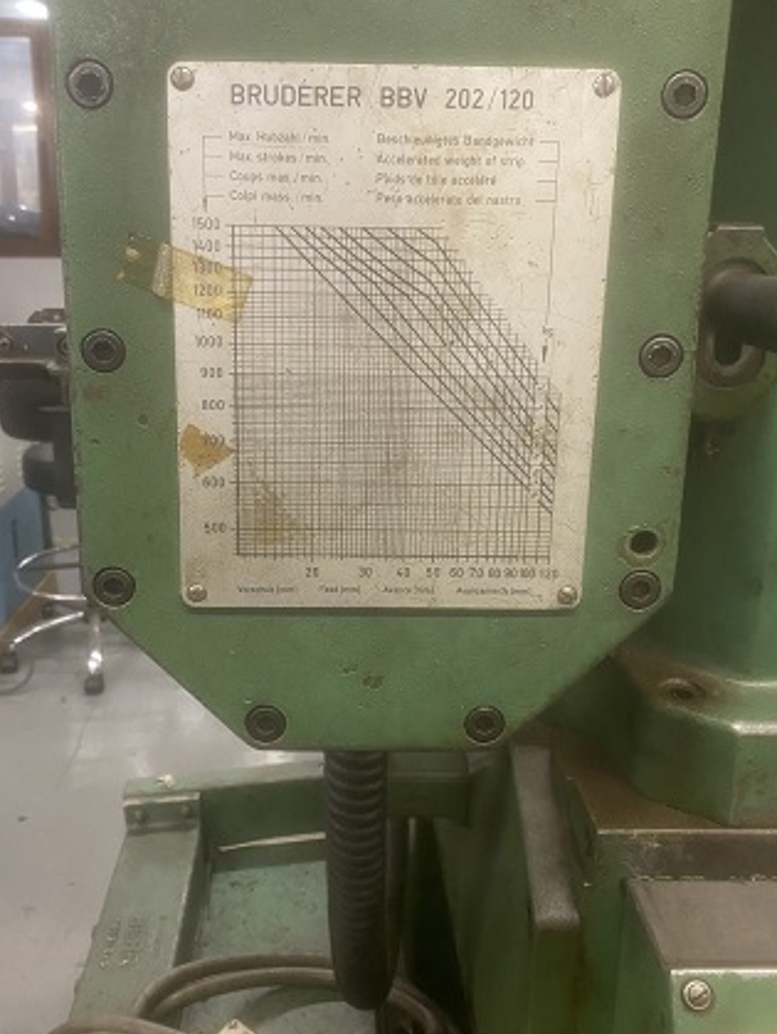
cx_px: 339
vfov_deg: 58.2
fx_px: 926
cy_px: 461
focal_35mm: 31
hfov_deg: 45.4
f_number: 1.8
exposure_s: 1/60
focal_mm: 4.25
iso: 200
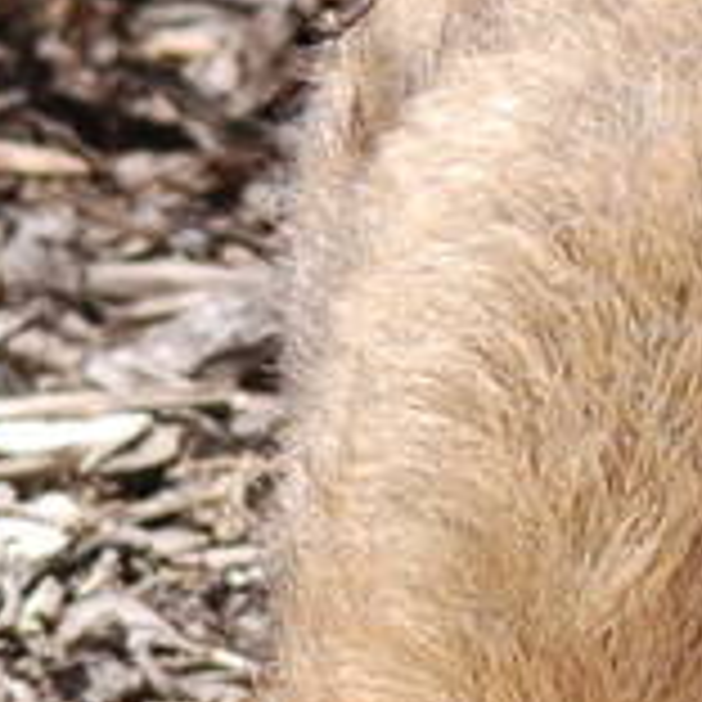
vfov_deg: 1.4
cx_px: -927
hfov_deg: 1.4
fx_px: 28412
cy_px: -184
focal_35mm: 1238
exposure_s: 1/500
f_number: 5.6
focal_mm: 95
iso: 280
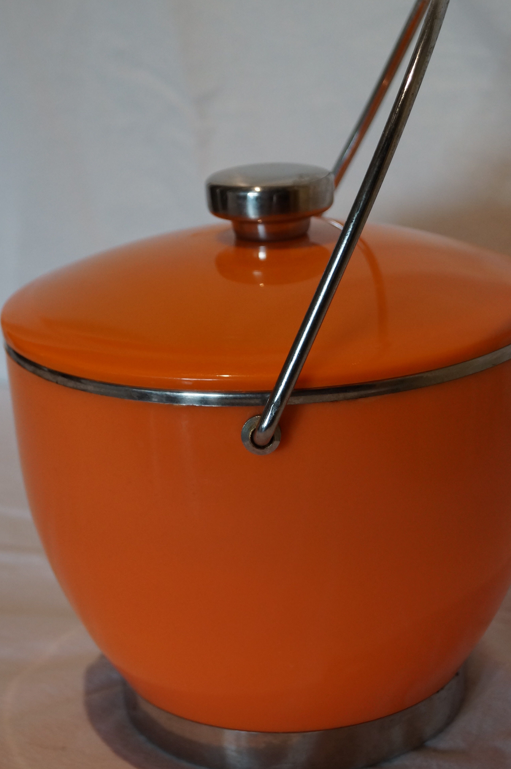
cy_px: 376
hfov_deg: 17.9
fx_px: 1622
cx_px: 275
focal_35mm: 76
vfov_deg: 26.7
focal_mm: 40
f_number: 5.6
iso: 640
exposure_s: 1/80
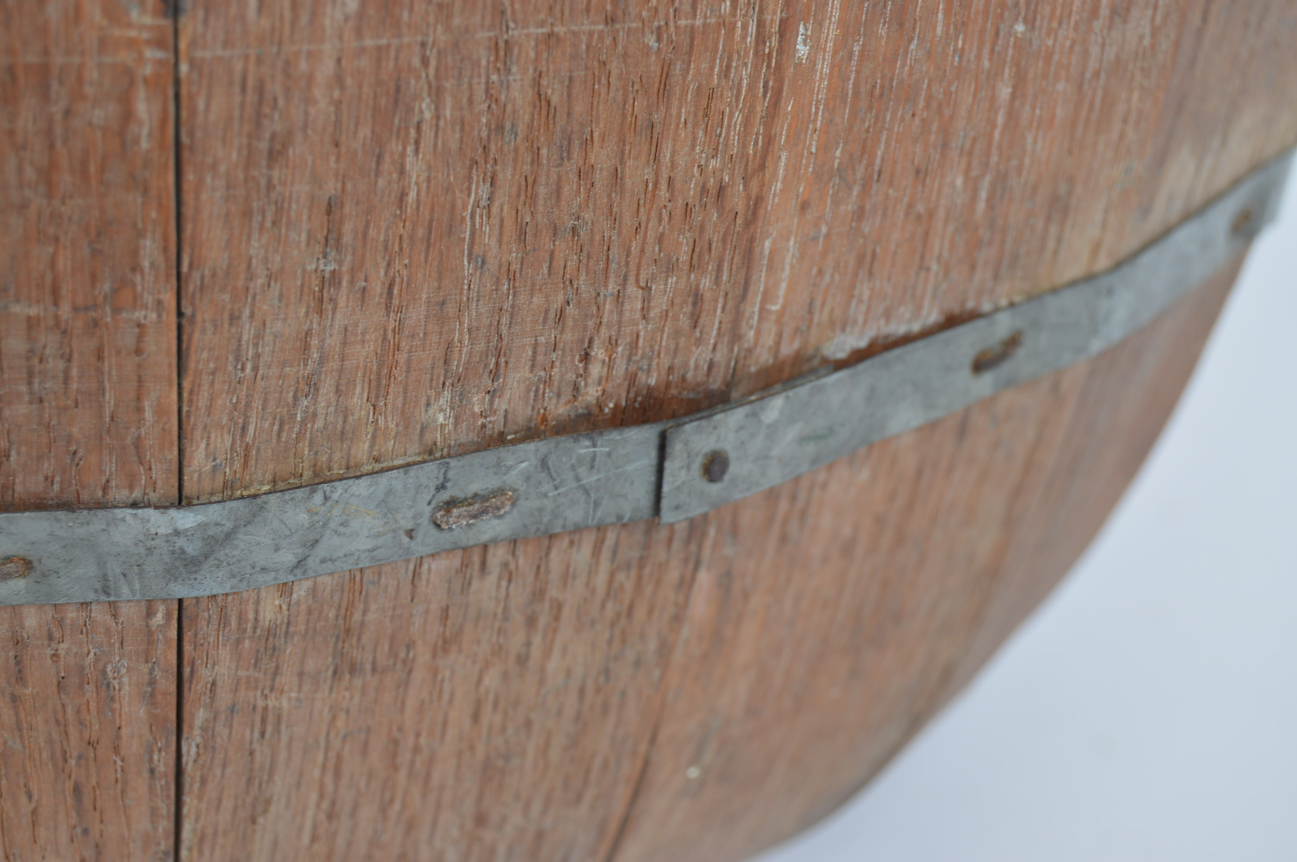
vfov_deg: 16.5
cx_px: 648
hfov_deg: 24.6
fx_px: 2970
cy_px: 431
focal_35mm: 82
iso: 100
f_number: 8
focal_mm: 55
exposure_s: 1/80
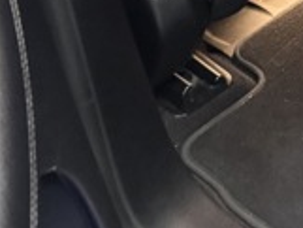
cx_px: 691
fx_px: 1042
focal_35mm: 119
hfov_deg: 13.1
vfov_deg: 11.4
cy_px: -202
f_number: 1.78
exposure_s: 1/25
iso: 1250
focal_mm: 6.76
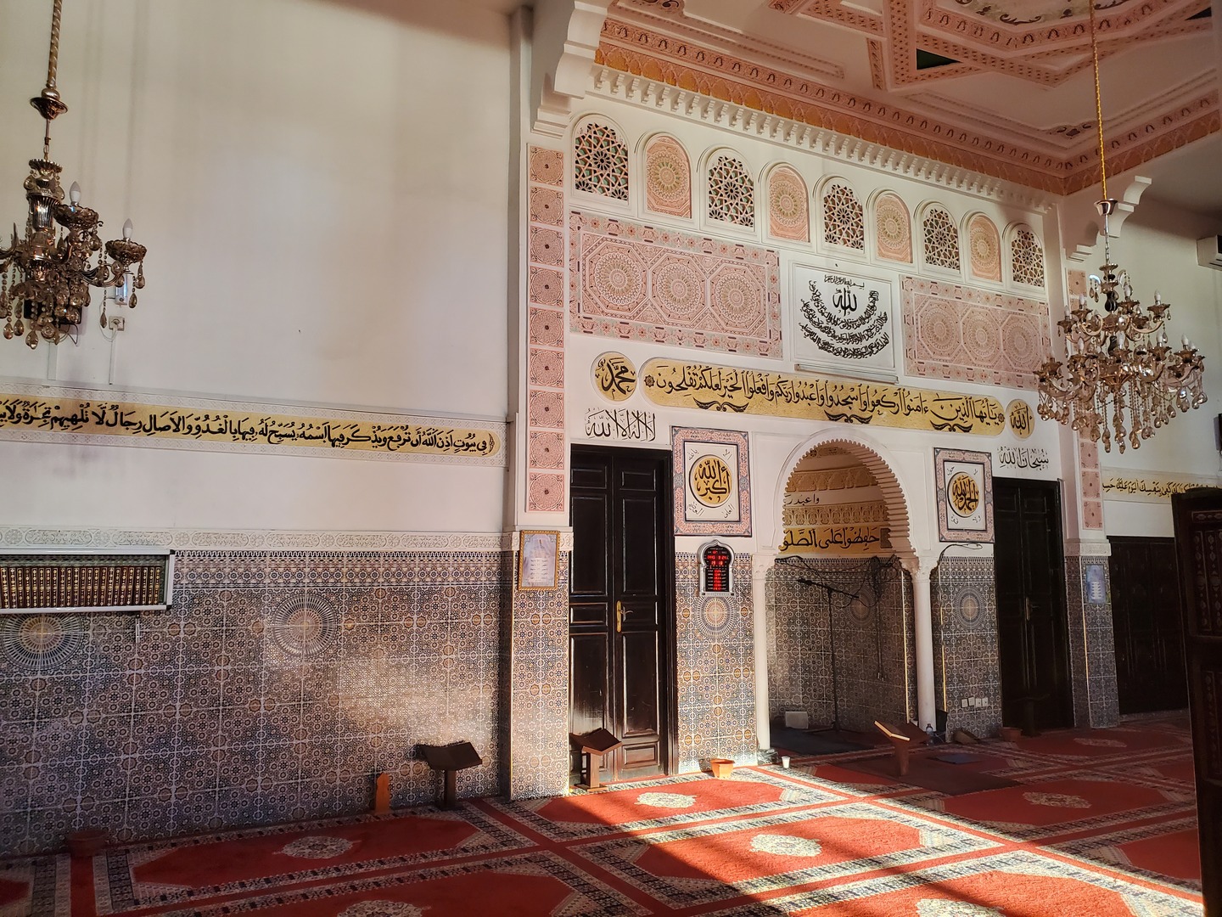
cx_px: 611
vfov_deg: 53.1
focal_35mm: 26
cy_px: 458
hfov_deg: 67.3
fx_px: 918
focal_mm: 4.3
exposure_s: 1/100
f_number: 2.4
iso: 320
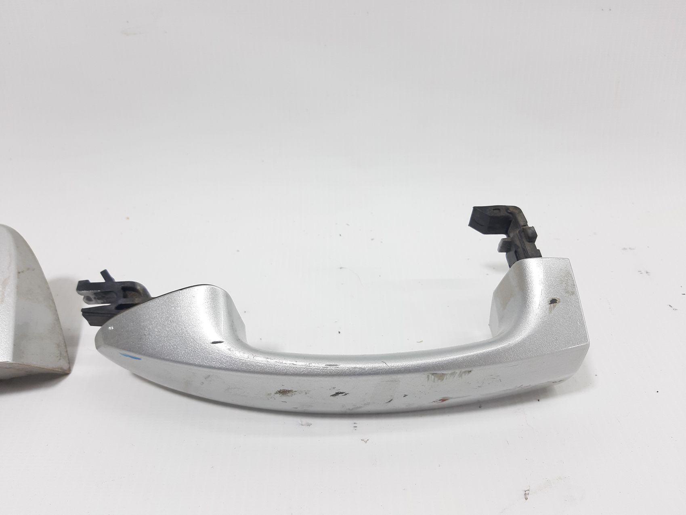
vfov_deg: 51.3
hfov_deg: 65.3
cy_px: 258
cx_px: 343
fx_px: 535
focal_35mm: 27
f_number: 1.7
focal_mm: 3.93
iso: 50
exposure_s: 1/50
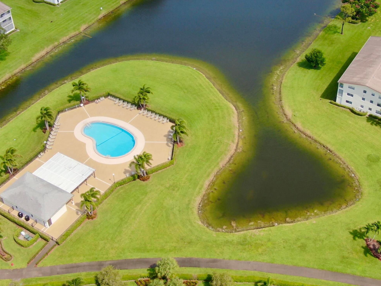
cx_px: 207
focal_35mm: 53
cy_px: 89
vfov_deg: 27.3
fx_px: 583
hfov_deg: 36.1
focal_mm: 6.21
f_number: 3.3
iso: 100
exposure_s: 1/500
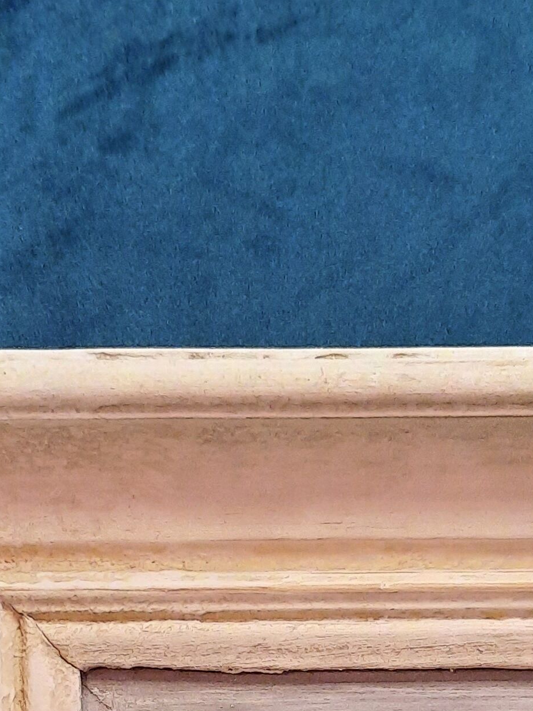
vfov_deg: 22.4
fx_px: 1663
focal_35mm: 81
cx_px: 225
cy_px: 838
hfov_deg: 18.2
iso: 320
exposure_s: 1/33
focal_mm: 4.6
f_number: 2
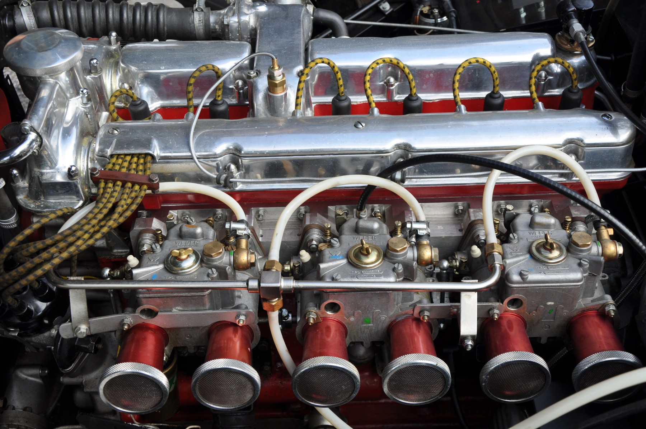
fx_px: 860
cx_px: 323
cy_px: 214
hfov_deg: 41.2
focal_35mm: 48
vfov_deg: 28.0
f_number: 6.3
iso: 200
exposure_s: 1/160
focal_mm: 32
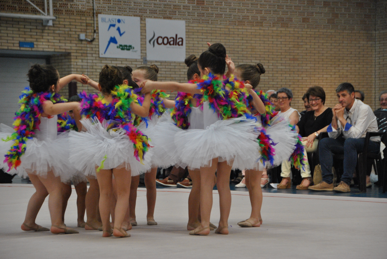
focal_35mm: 129
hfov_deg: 15.9
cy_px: 130
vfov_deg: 10.7
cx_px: 194
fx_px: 1388
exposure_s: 1/200
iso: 800
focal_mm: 86
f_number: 5.3
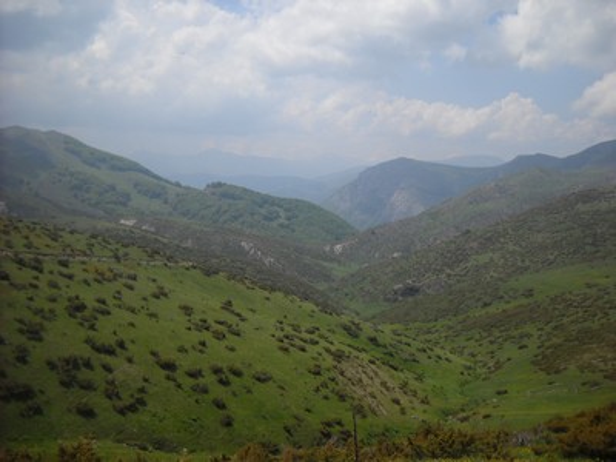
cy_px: 231
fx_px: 730
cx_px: 308
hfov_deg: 45.8
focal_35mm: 41
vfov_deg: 35.1
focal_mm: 6.72
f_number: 5.5
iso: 64
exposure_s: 1/478
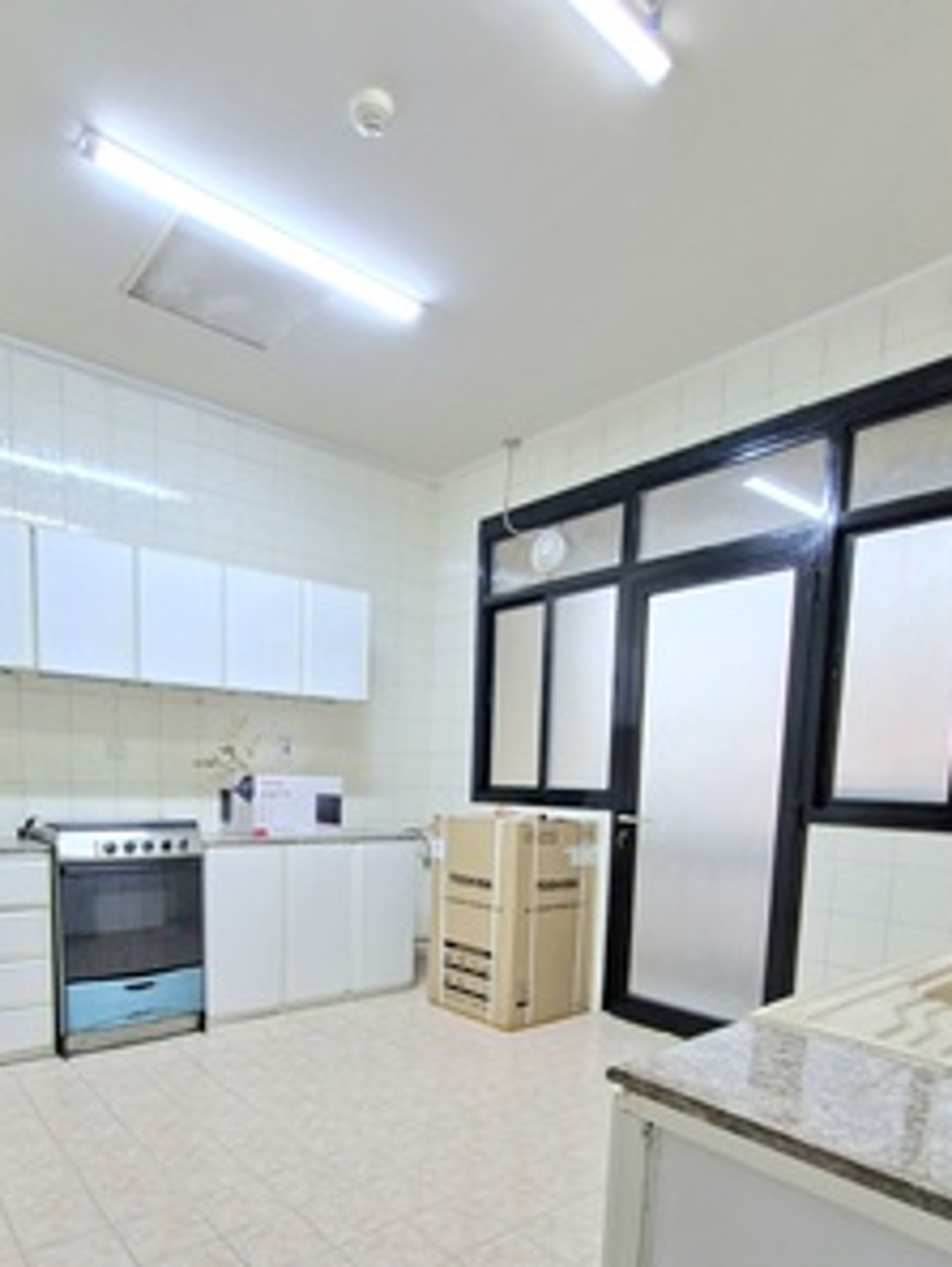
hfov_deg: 65.7
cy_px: 872
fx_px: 733
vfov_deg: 78.3
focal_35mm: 20
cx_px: 412
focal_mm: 1.74
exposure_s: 1/40
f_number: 2.2
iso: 100
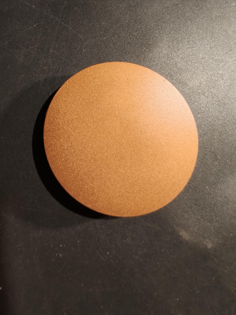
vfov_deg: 73.9
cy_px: 158
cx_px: 118
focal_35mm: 23
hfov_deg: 58.9
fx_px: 209
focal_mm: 2.32
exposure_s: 1/100
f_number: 2
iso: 160
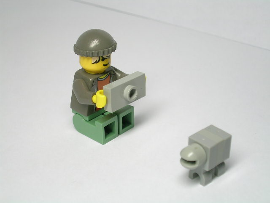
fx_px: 507
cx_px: 135
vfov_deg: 22.6
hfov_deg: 29.8
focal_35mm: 65
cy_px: 102
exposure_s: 1/45.4
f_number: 3.5
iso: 50
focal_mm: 9.9
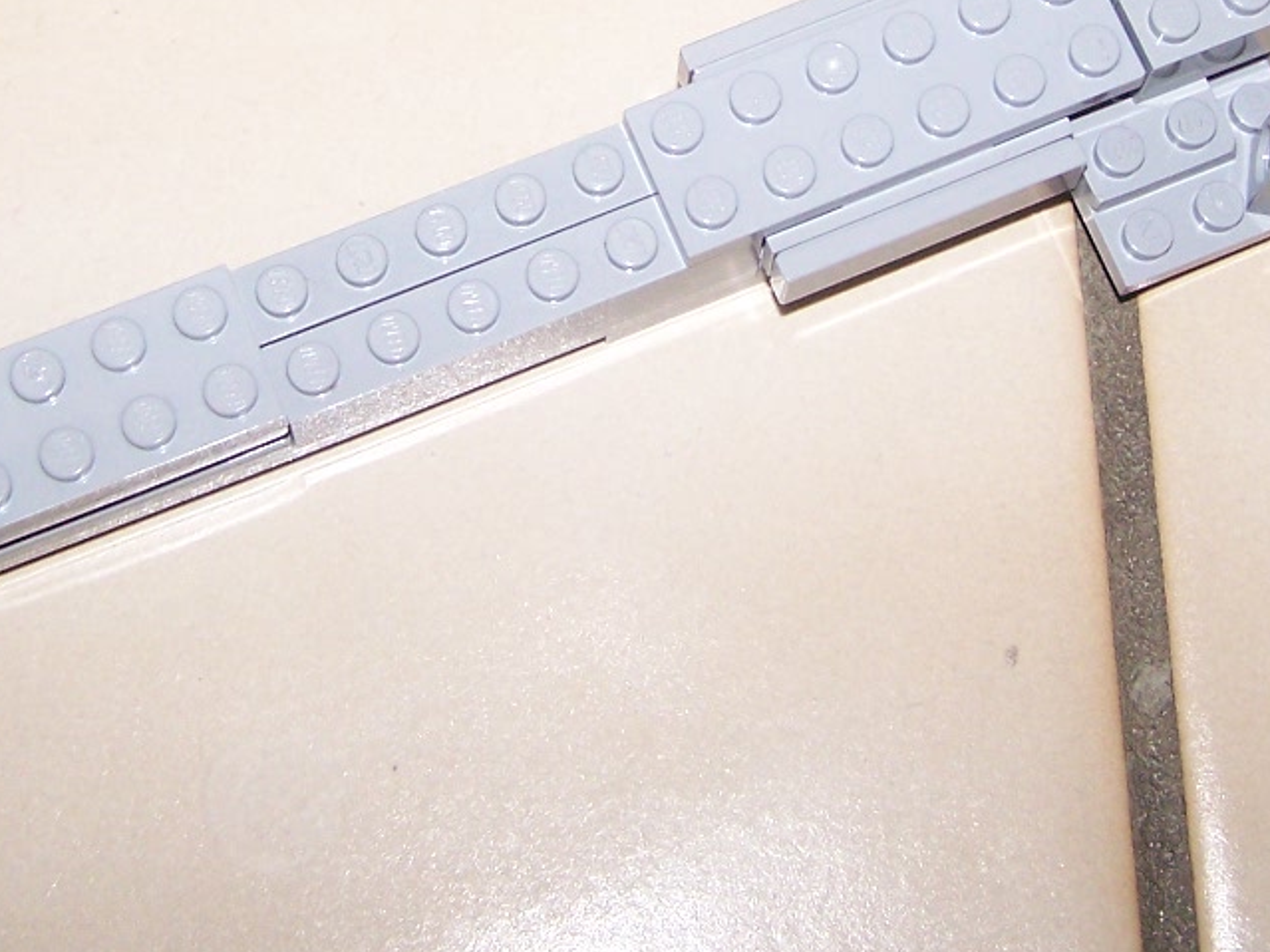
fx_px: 3265
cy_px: 48
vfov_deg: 16.3
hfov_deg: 22.0
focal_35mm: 89
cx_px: 727
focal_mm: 6.3
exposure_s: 1/60
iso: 160
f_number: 2.8
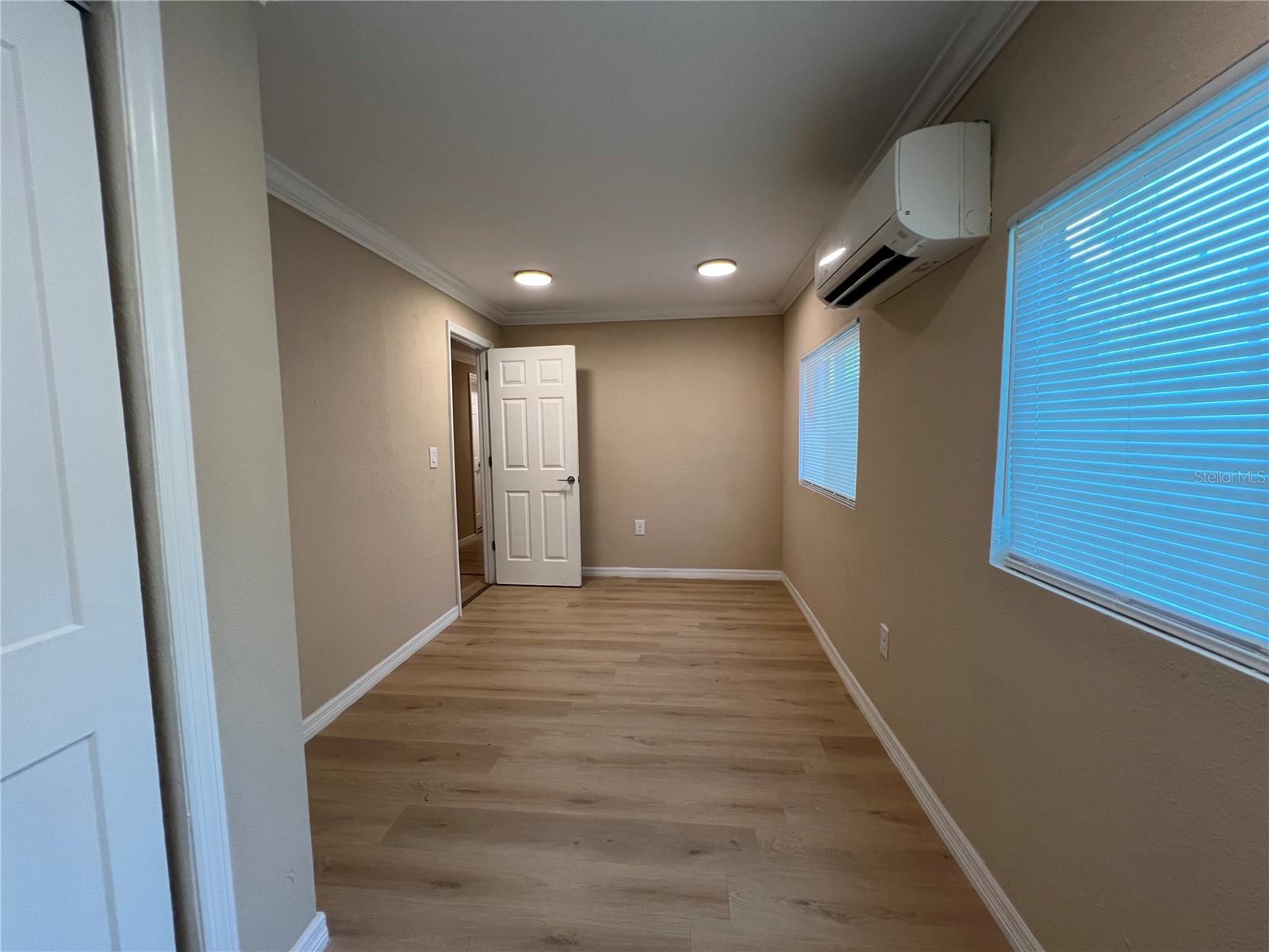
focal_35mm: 13
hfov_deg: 106.2
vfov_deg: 89.9
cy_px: 476
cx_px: 634
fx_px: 477
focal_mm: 1.57
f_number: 1.8
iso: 160
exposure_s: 1/120
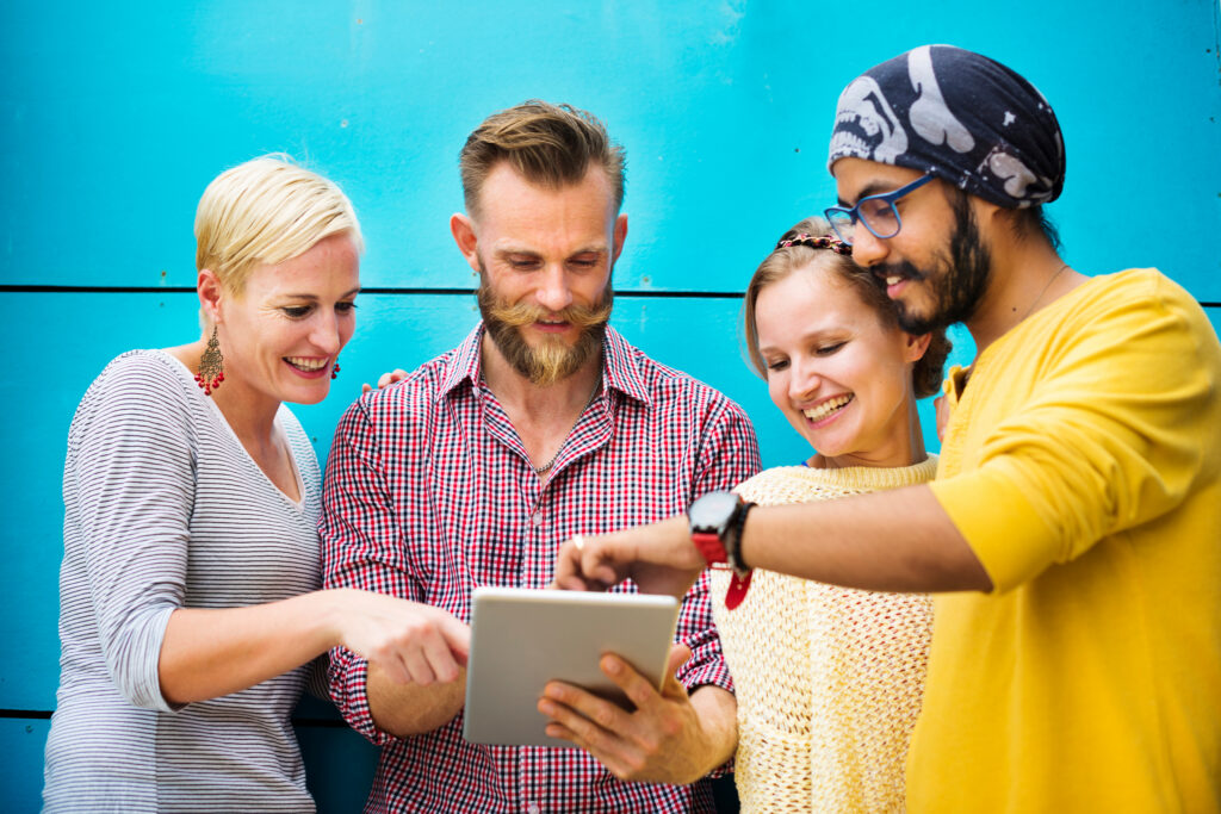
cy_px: 407
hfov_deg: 39.6
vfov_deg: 27.0
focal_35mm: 50
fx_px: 1696
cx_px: 610
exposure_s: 1/100
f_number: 2.8
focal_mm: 50
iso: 100
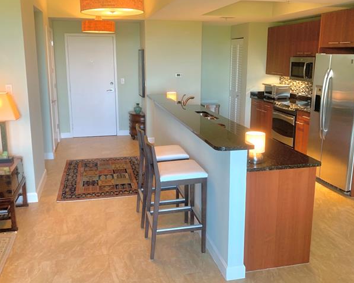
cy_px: 133
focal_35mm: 34
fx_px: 356
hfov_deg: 52.8
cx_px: 180
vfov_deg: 43.4
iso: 125
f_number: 1.8
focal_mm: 4.25
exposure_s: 1/60
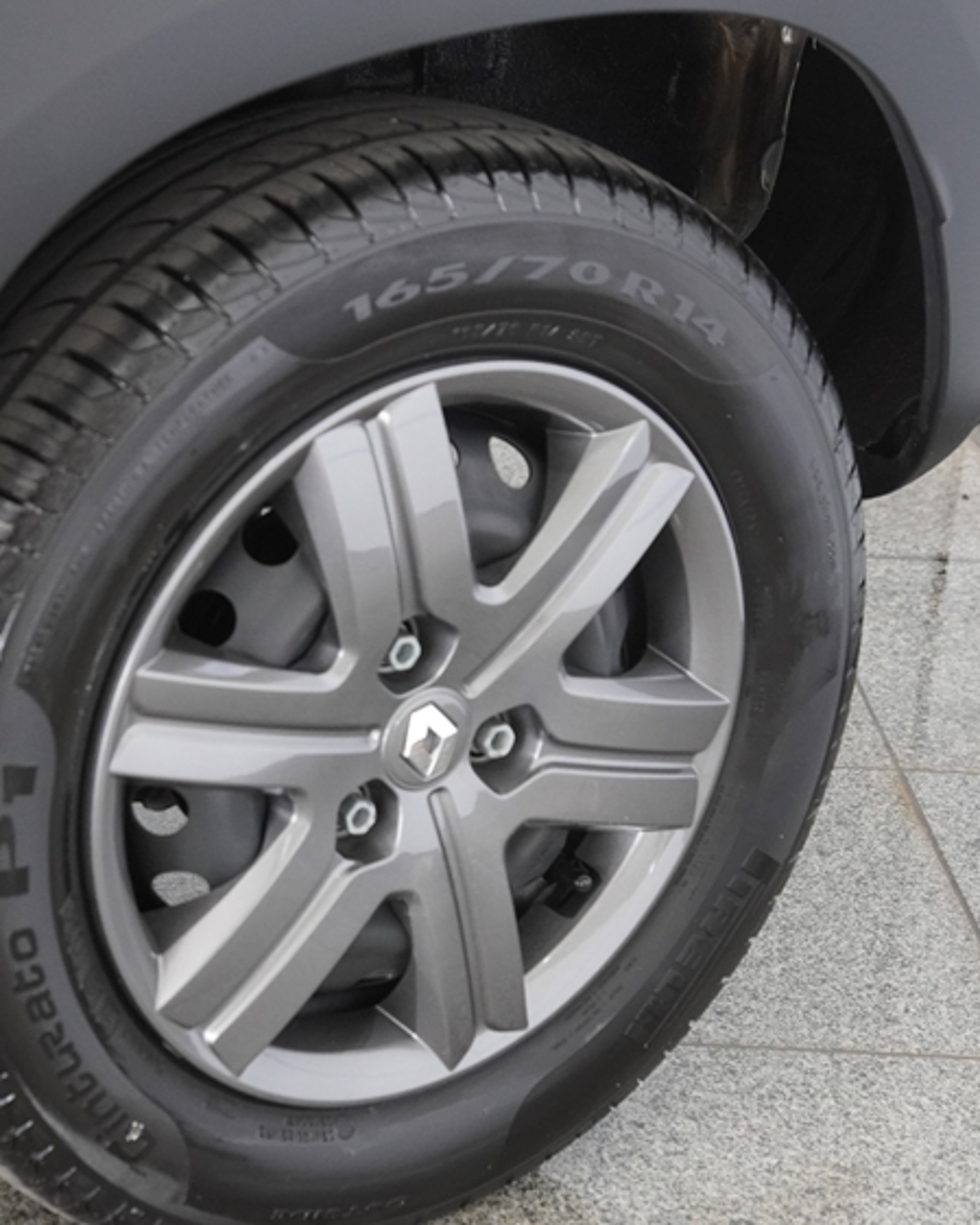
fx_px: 3915
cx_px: 279
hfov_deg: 14.2
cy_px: 661
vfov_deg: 17.8
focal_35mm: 108
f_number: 4
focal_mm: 42
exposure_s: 1/160
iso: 1000
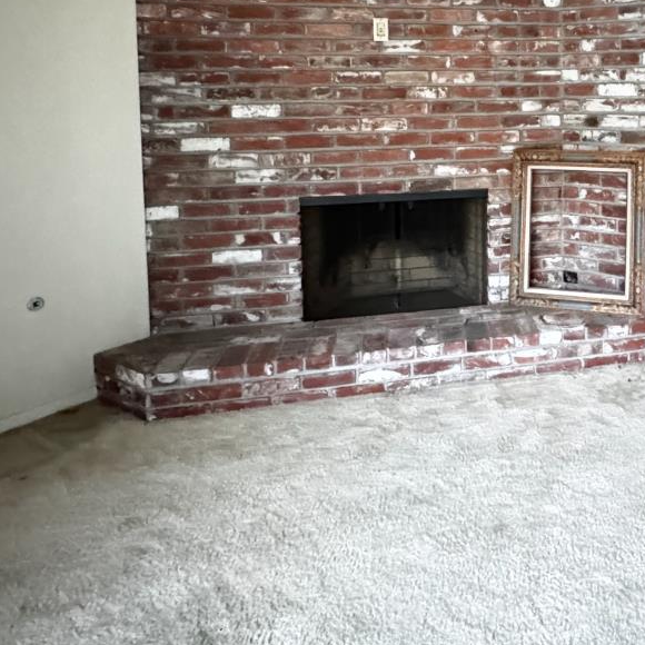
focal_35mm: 32
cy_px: 117
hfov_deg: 46.1
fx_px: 675
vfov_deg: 47.9
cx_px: 584
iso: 2500
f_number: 2.2
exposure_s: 1/30
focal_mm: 2.22
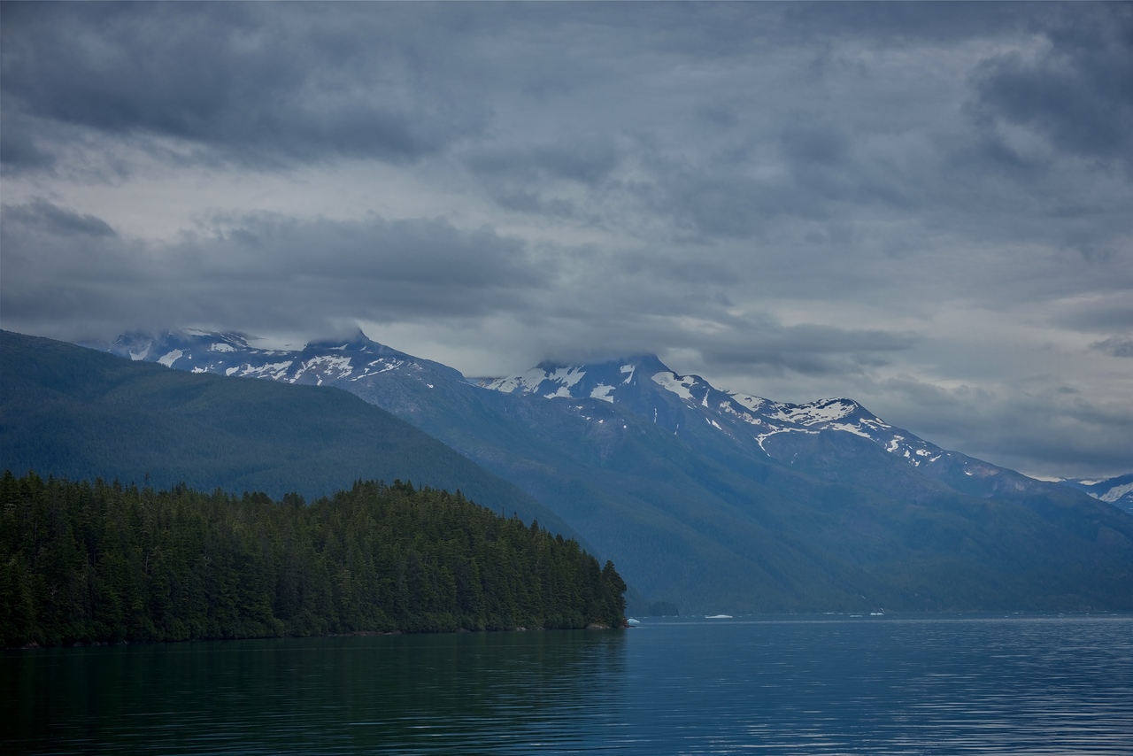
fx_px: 3211
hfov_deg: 20.0
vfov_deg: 13.4
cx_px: 566
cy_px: 378
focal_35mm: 102
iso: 100
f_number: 9
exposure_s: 1/320
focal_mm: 102
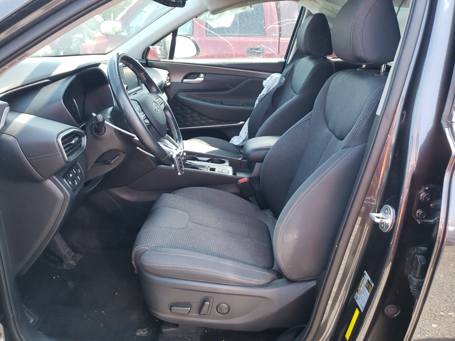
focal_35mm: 26
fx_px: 342
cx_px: 228
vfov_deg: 53.1
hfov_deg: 67.3
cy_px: 170
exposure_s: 1/120
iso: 55
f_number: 1.5
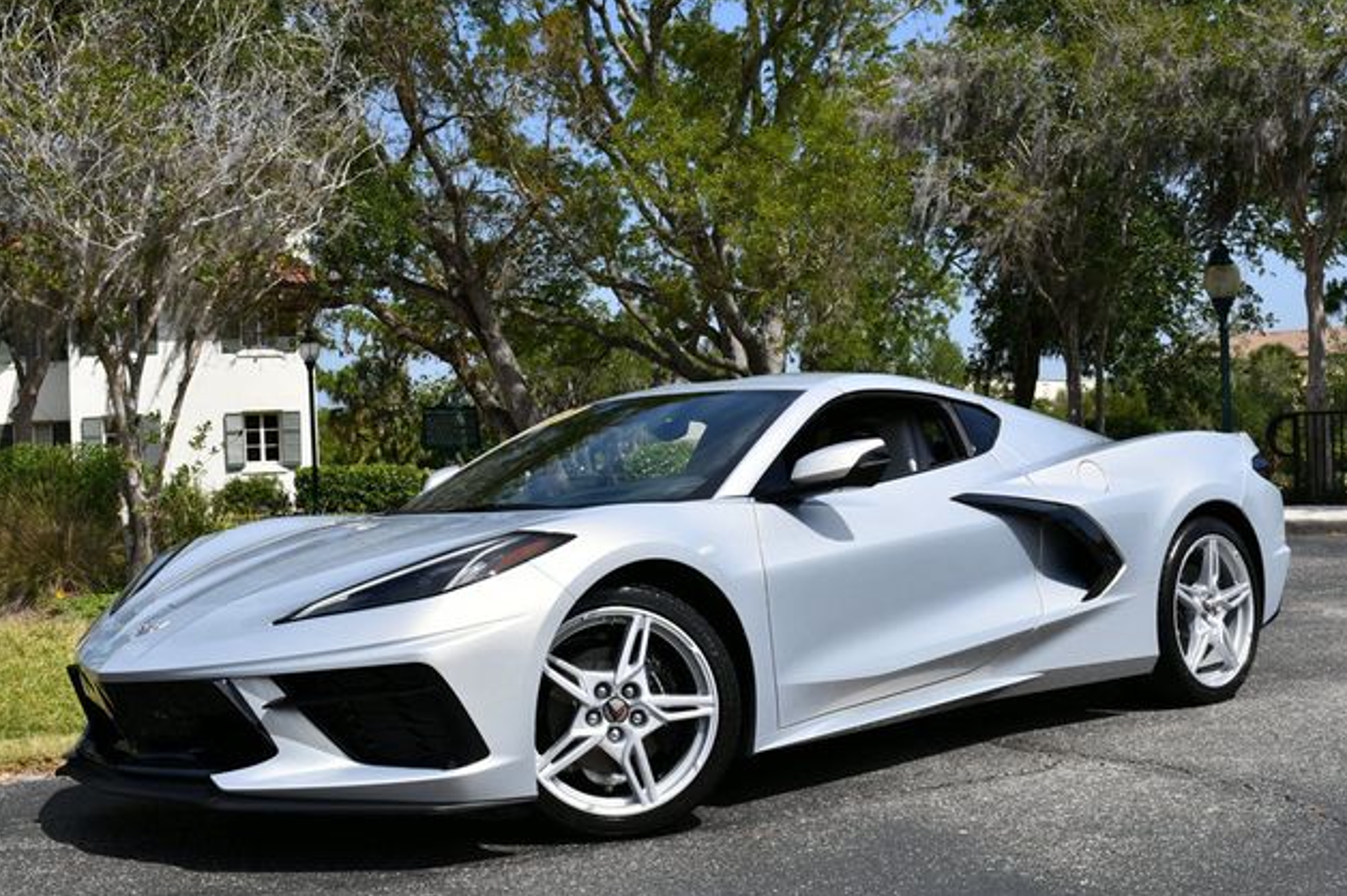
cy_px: 439
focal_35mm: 49
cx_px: 674
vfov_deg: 27.5
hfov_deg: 40.4
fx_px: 1832
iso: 100
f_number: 9
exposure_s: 1/320
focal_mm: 24
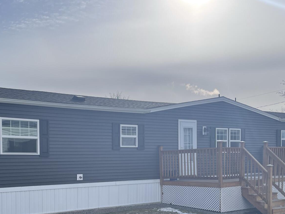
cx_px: 85
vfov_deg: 30.7
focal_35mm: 46
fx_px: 379
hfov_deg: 40.5
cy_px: 173
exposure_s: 1/5618
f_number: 1.6
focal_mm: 5.1
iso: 32
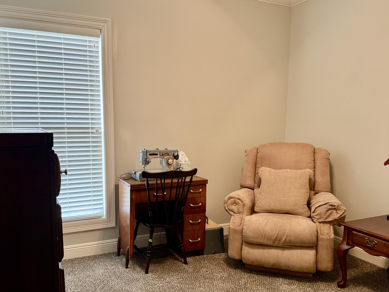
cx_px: 185
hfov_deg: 59.9
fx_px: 337
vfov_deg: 46.7
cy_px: 163
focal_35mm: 30
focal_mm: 6.76
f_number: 1.78
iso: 250
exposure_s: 1/60
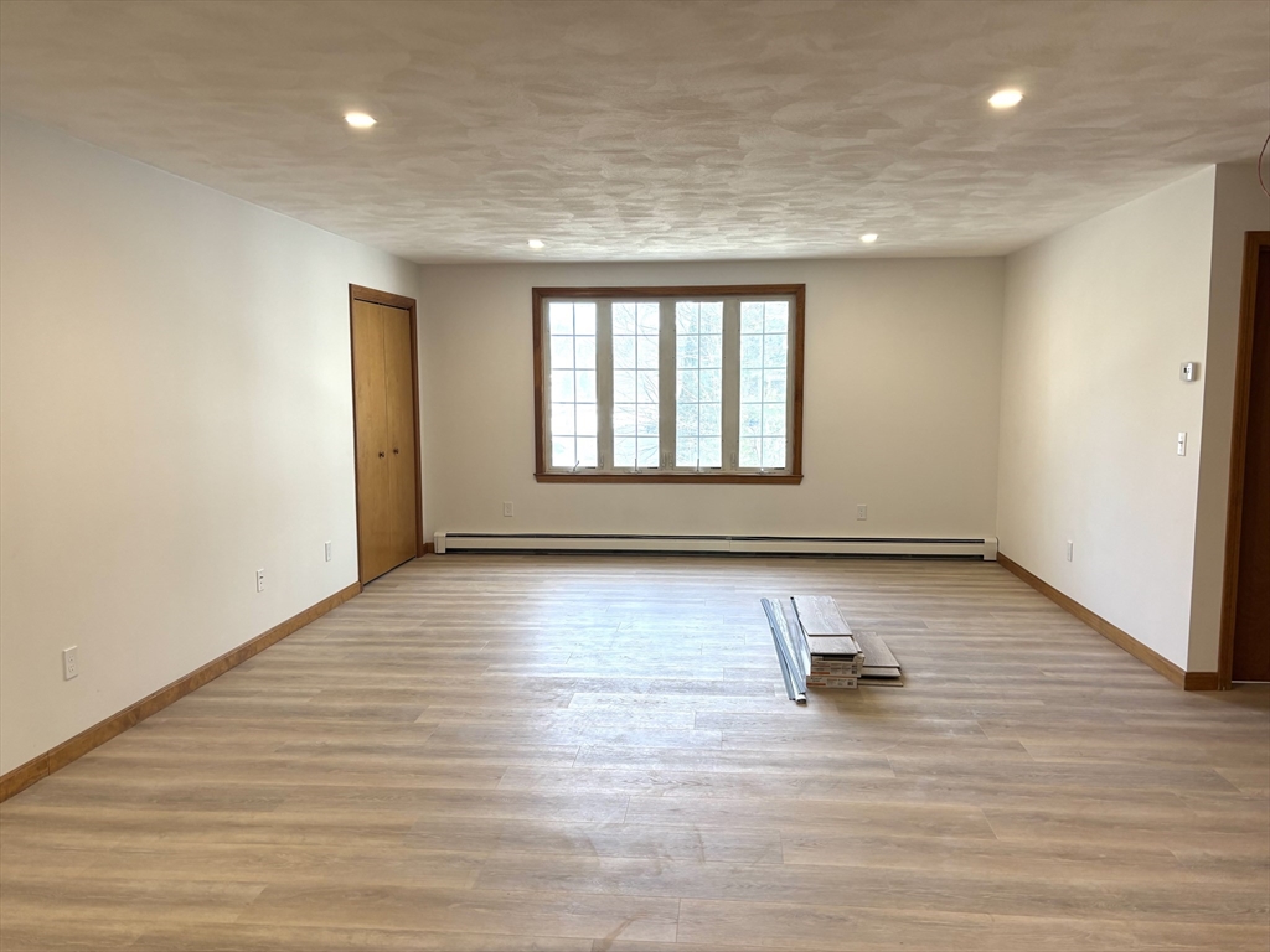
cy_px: 476
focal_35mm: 26
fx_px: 954
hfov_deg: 67.3
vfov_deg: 53.1
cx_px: 635
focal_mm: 5.96
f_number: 1.6
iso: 80
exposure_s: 1/120
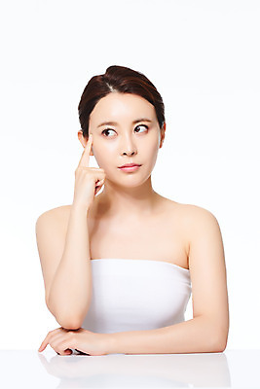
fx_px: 1136
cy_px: 194
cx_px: 130
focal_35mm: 105
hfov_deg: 13.1
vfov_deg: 19.4
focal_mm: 105
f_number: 16
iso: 64
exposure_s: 1/125
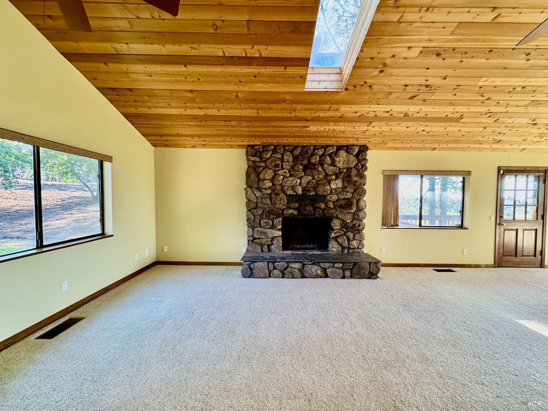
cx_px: 274
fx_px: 222
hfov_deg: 102.1
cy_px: 206
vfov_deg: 85.7
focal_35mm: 14
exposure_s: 1/60
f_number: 2.2
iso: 320
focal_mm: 2.22
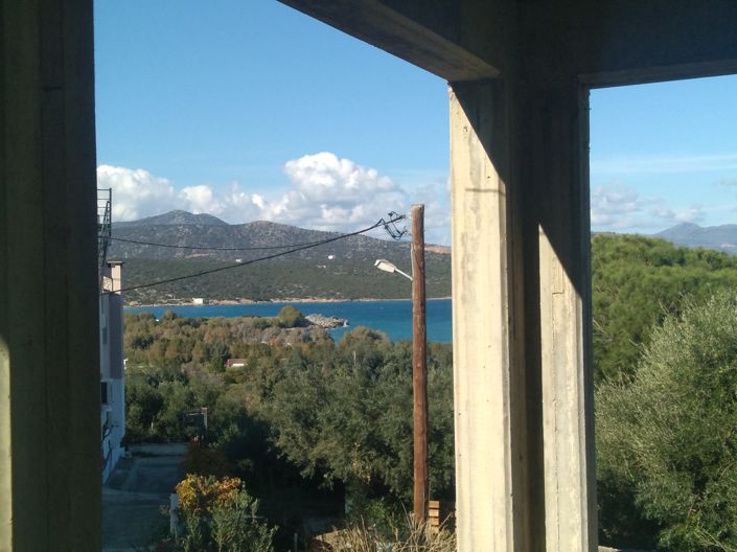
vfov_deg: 53.0
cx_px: 368
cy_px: 276
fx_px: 553
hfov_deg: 67.3
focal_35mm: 26
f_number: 2.2
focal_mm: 3.46
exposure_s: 1/1223
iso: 101
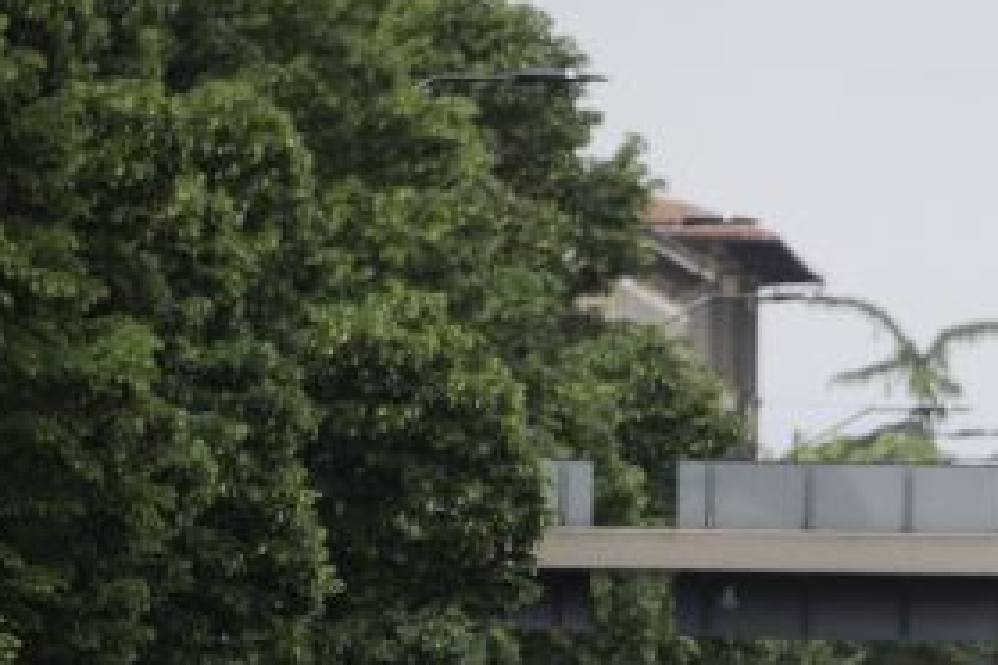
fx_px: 23812
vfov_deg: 1.6
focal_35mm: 859
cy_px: 905
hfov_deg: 2.4
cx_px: 894
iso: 400
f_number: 5.6
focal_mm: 300
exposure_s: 1/1250
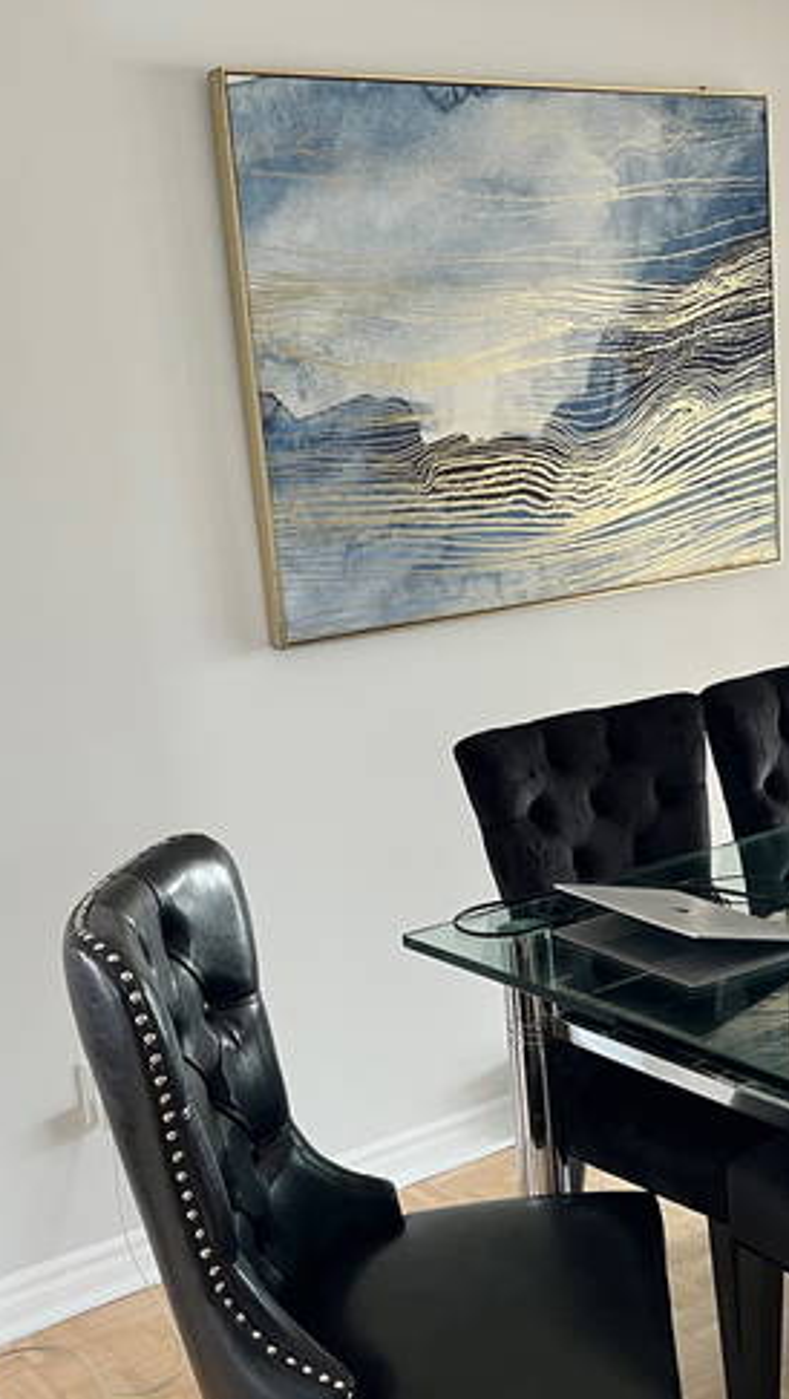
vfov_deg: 44.4
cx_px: 513
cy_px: 823
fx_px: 1708
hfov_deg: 25.9
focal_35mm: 46
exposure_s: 1/93
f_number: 1.5
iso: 125
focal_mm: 5.7
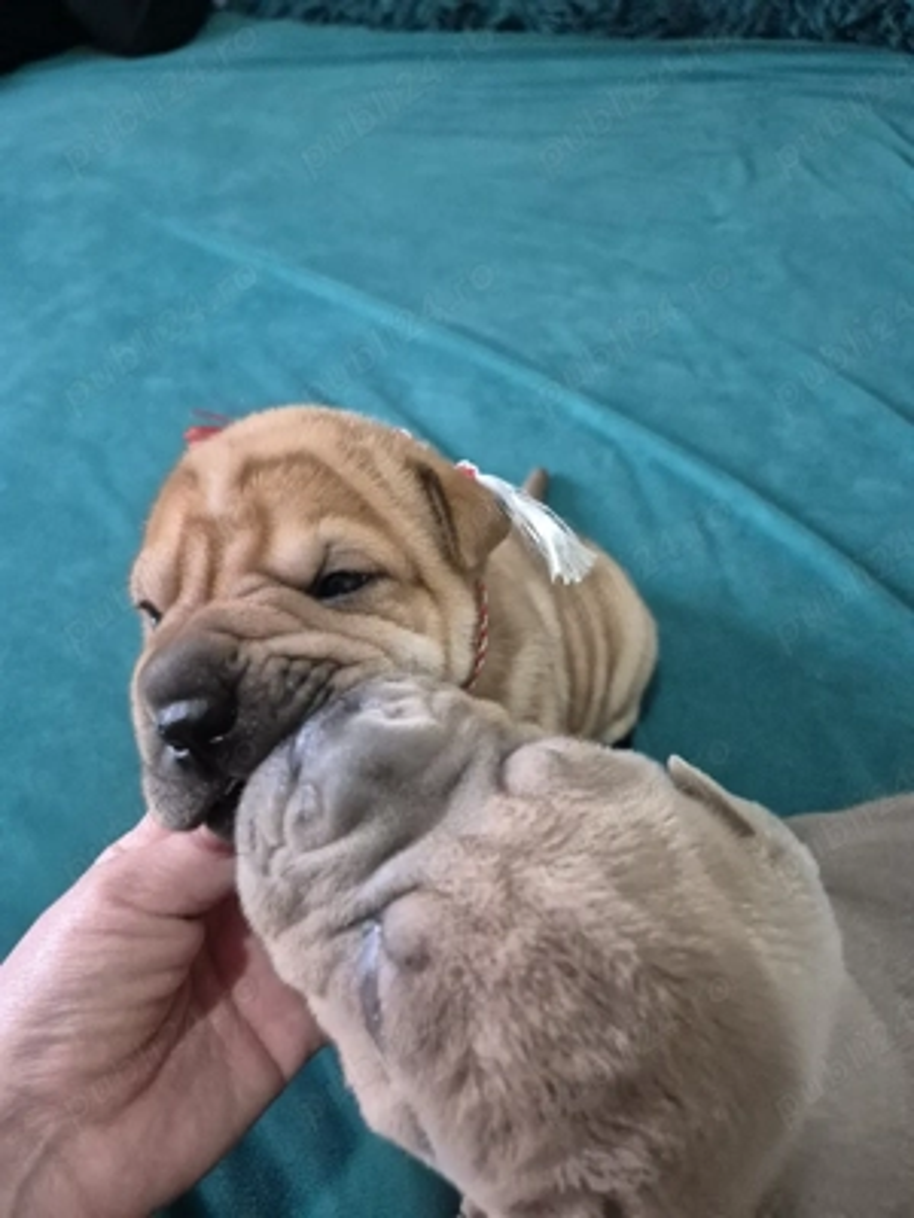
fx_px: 810
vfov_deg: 73.9
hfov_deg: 58.9
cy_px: 609
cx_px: 457
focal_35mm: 23
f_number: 1.8
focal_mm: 5.4
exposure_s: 1/100
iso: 1600
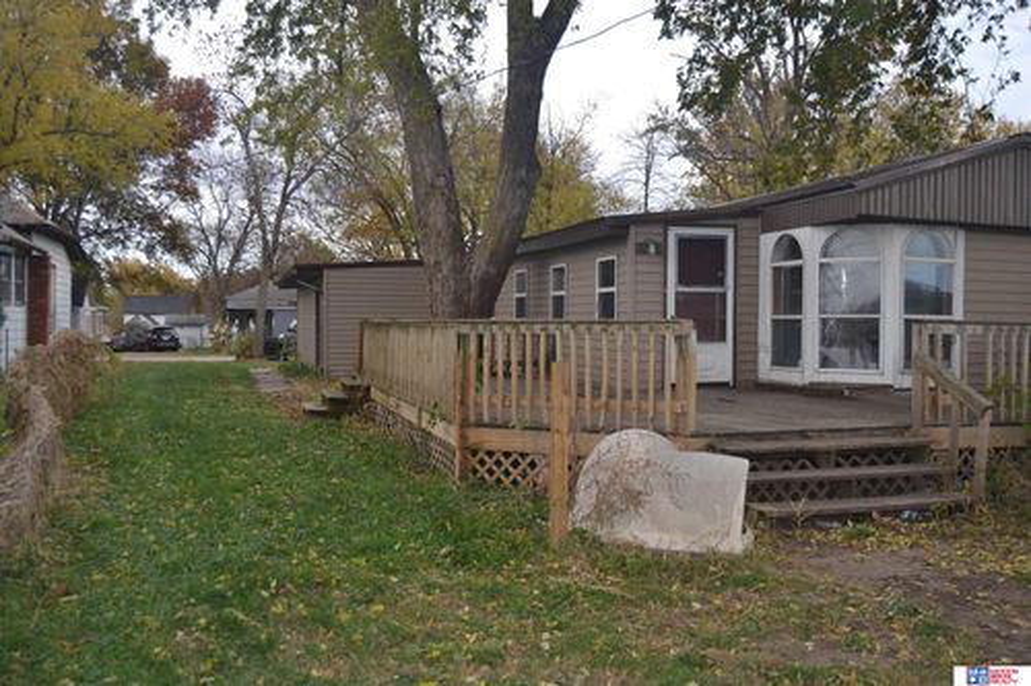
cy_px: 343
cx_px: 516
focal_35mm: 33
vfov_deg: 39.9
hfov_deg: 57.2
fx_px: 945
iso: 100
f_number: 4
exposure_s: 1/160
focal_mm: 22
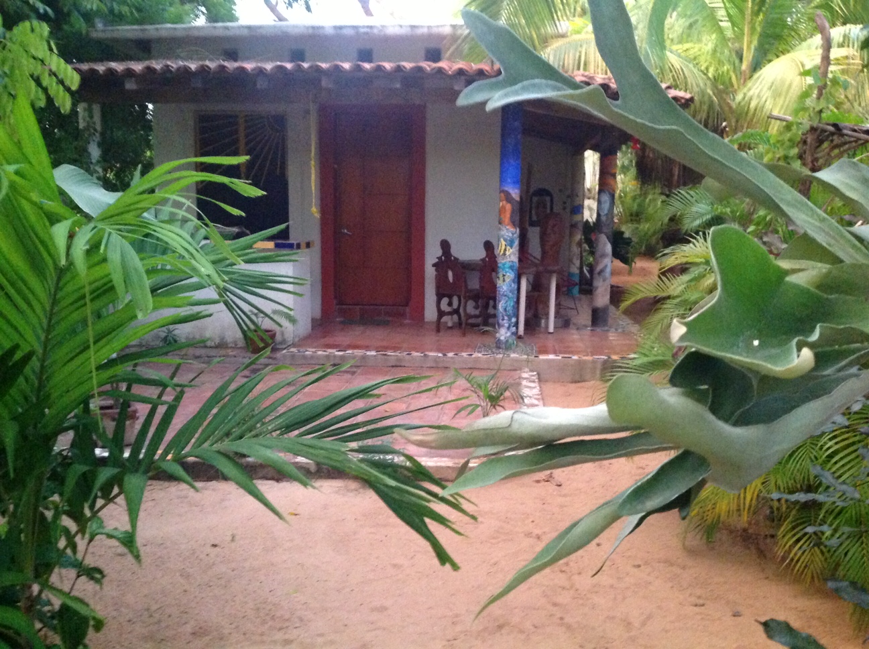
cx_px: 434
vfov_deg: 40.6
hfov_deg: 52.7
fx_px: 877
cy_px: 324
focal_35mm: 35
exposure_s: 1/15
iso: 800
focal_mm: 4.28
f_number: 2.4
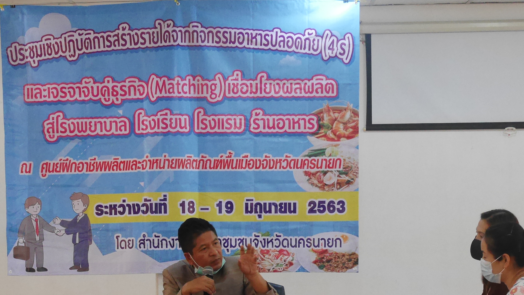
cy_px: 281
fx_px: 1487
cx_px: 203
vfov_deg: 11.2
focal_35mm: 107
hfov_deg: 20.0
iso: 2500
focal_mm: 27
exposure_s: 1/60
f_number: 5.3
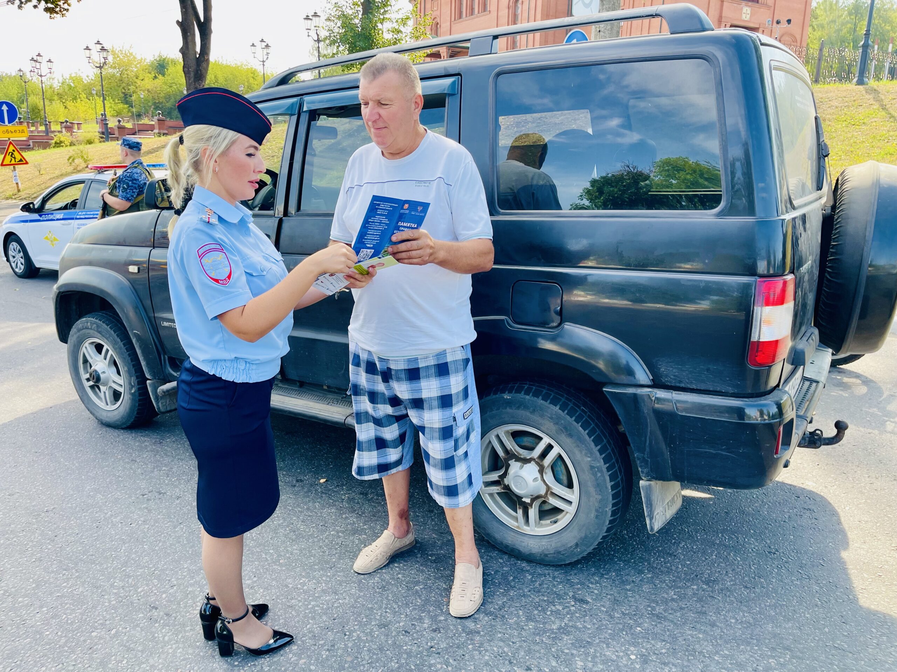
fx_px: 648
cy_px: 336
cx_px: 448
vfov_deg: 54.9
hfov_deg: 69.4
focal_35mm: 25
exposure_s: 1/445
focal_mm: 5.1
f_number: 1.6
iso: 32
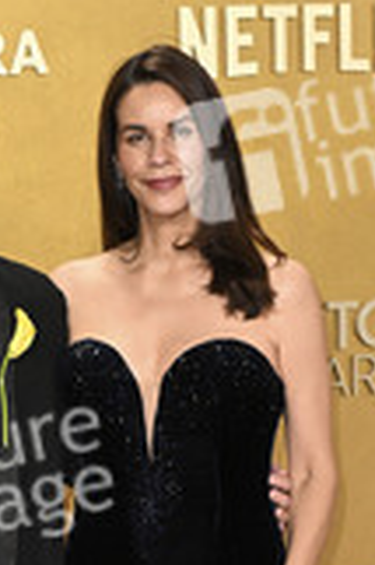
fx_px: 1942
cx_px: 35
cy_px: 667
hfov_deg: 11.0
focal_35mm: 124
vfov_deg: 15.9
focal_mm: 50
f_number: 4.5
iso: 2500
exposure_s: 1/320
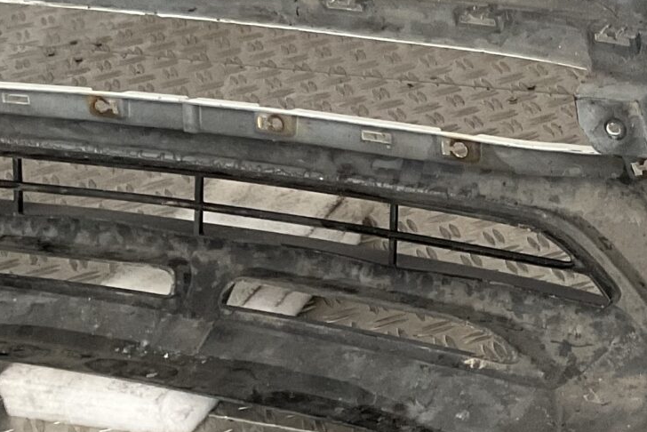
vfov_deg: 12.9
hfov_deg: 18.6
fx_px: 1906
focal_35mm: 106
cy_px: 250
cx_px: 679
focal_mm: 3
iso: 125
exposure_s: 1/60
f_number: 1.8
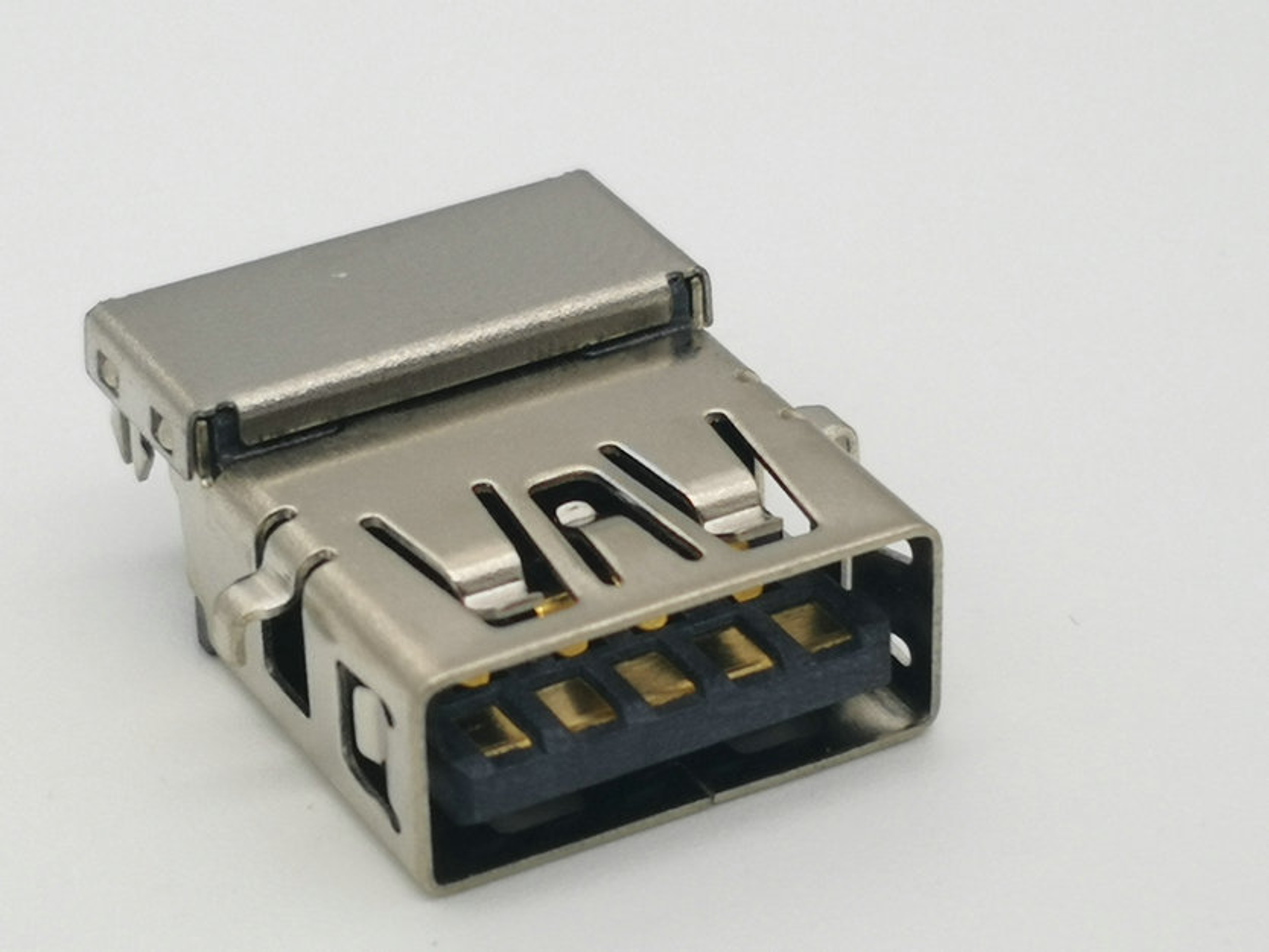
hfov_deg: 17.3
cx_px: 634
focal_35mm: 114
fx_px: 4180
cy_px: 476
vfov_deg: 13.0
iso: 50
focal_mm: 3.95
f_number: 1.6
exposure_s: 1/269
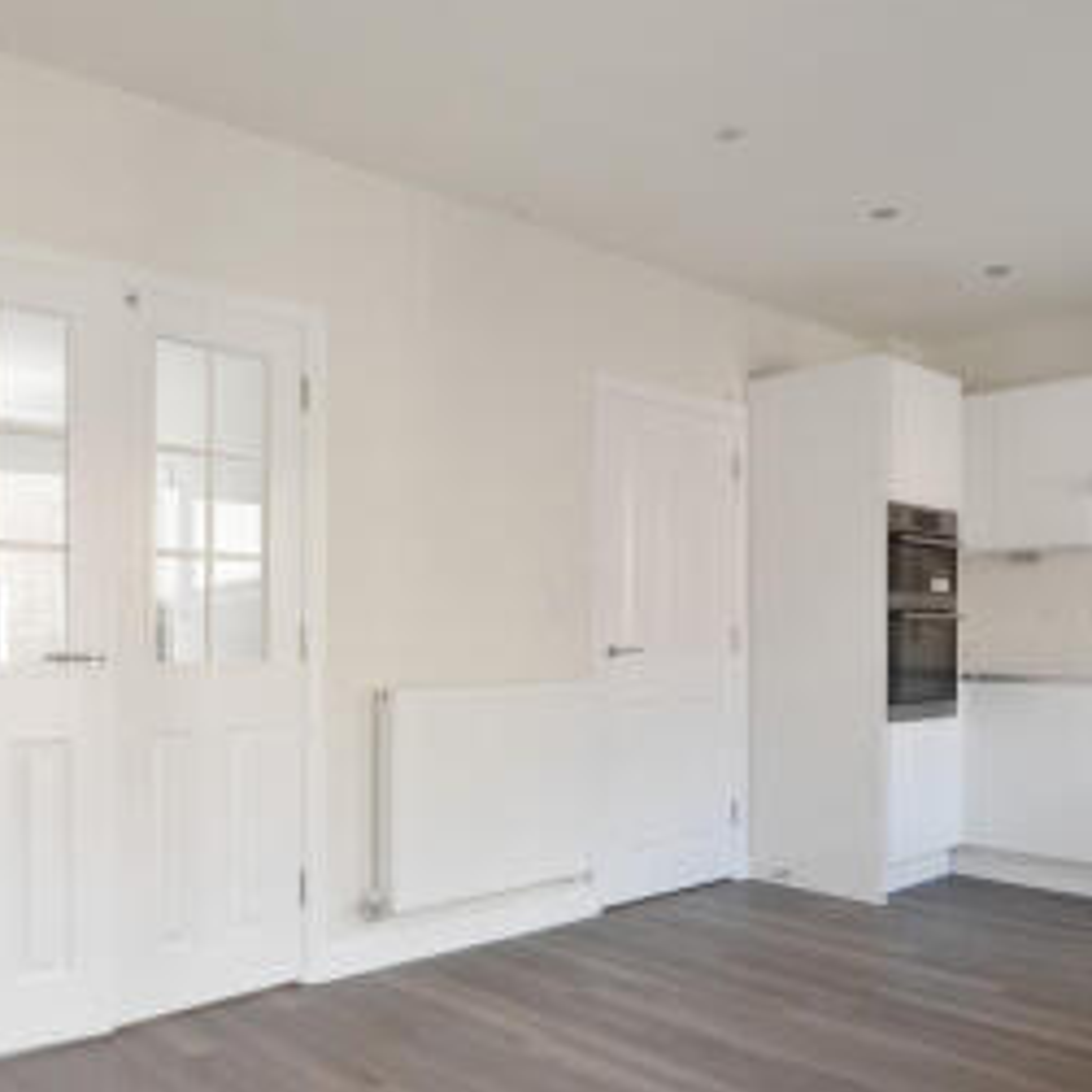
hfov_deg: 55.1
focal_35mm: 29
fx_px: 1035
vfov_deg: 55.3
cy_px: 637
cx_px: 426
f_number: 9
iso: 800
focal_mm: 12
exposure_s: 1/30
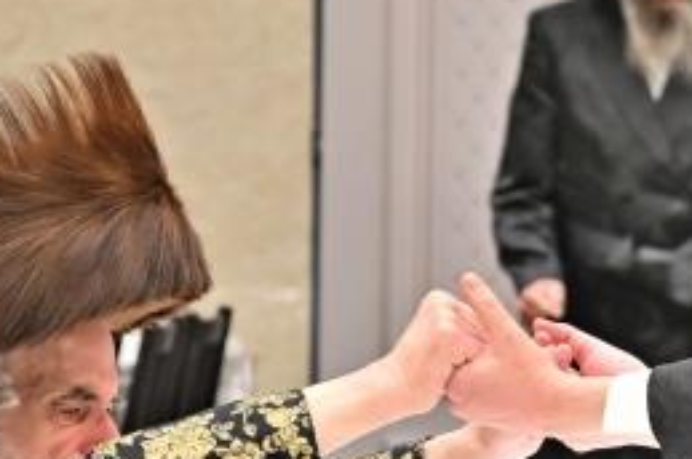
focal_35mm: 380
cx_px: 644
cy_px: 144
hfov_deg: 5.4
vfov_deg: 3.6
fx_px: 7295
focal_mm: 64
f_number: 4
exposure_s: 1/250
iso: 500
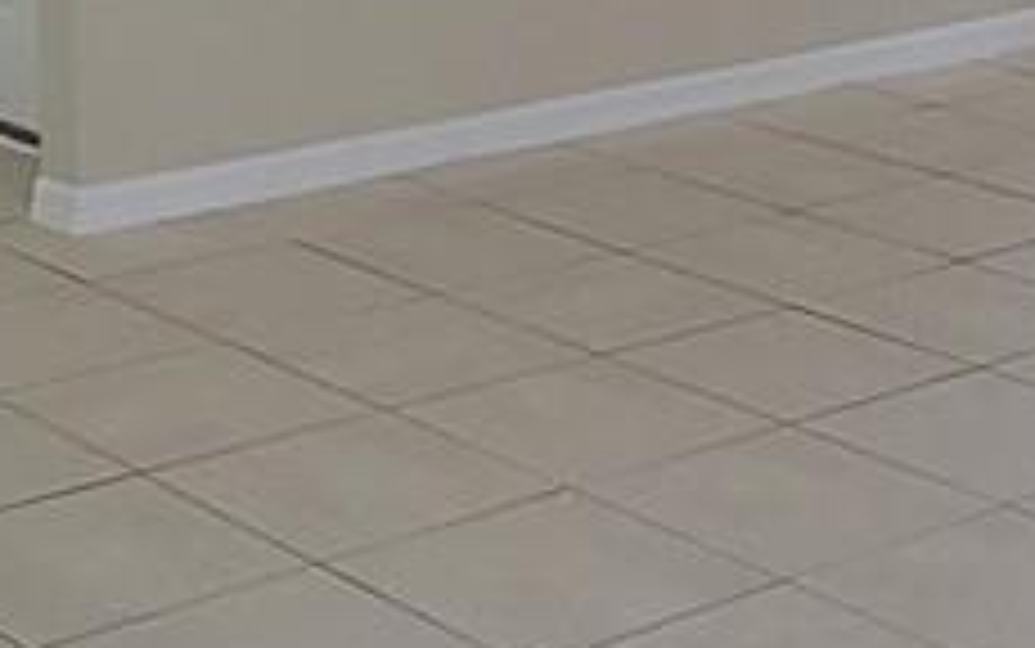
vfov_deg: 13.2
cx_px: 662
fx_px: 2709
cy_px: -158
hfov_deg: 21.6
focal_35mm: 96
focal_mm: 2.2
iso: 250
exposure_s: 1/60
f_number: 2.2
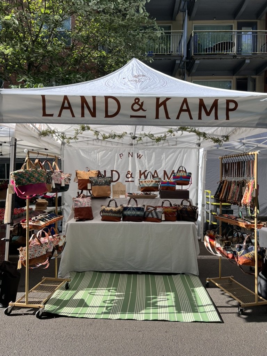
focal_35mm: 26
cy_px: 178
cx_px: 134
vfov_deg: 67.3
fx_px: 267
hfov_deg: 53.1
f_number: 1.5
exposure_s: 1/1311
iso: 50
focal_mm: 5.7
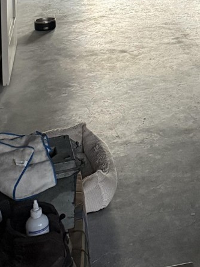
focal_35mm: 83
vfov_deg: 20.8
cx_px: 307
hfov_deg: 16.1
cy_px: -108
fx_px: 639
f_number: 1.78
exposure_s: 1/40
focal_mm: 6.76
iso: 640
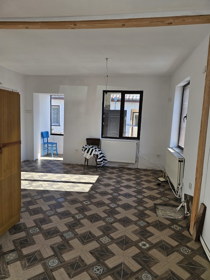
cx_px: 105
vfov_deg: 73.9
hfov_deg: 58.9
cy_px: 140
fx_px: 186
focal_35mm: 23
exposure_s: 1/120
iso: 10
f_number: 1.7
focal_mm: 6.3
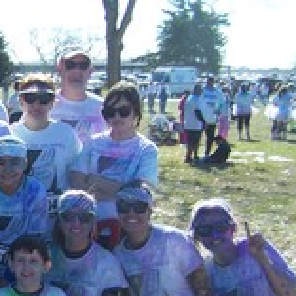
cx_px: -129
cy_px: 233
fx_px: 938
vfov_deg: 17.8
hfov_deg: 16.5
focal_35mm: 97
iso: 80
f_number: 2.8
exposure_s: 1/750
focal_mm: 6.3
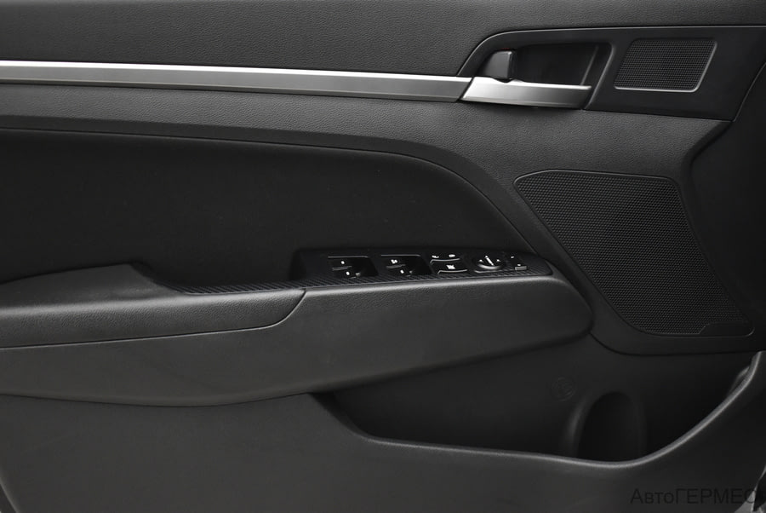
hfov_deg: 42.3
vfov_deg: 29.0
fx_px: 990
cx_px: 383
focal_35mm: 46
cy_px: 256
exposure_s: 1/50
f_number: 4.2
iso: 2500
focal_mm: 31
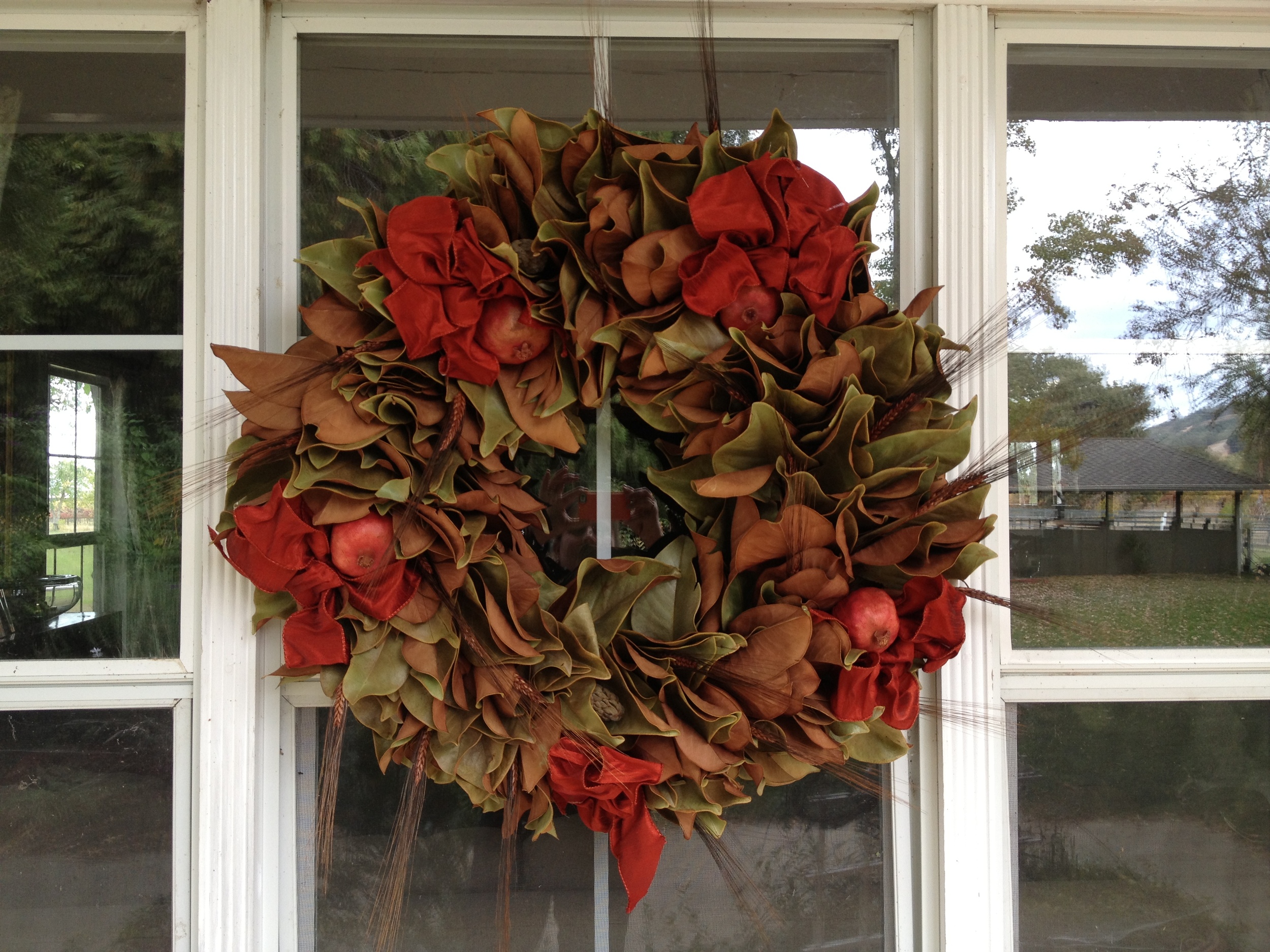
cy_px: 476
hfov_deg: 52.6
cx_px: 635
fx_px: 1284
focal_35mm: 35
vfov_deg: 40.7
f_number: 2.4
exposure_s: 1/40
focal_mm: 4.28
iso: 50
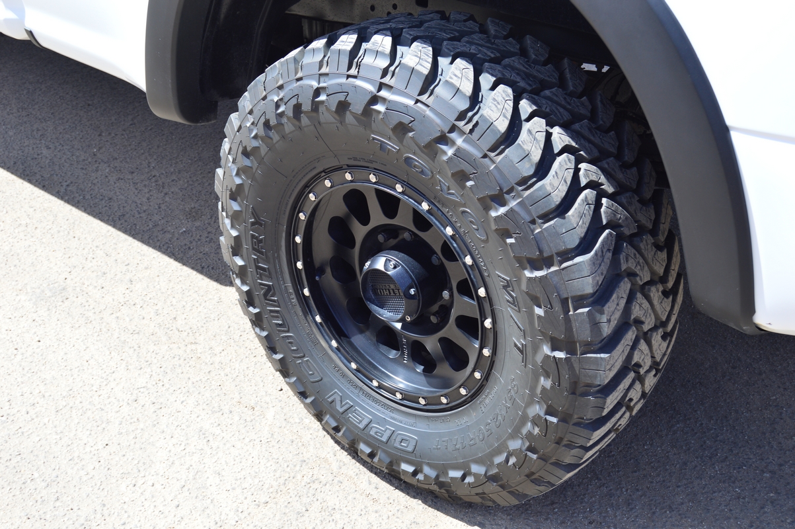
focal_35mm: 45
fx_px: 993
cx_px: 398
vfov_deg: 29.8
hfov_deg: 43.6
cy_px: 264
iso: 100
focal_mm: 30
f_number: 7.1
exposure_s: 1/100
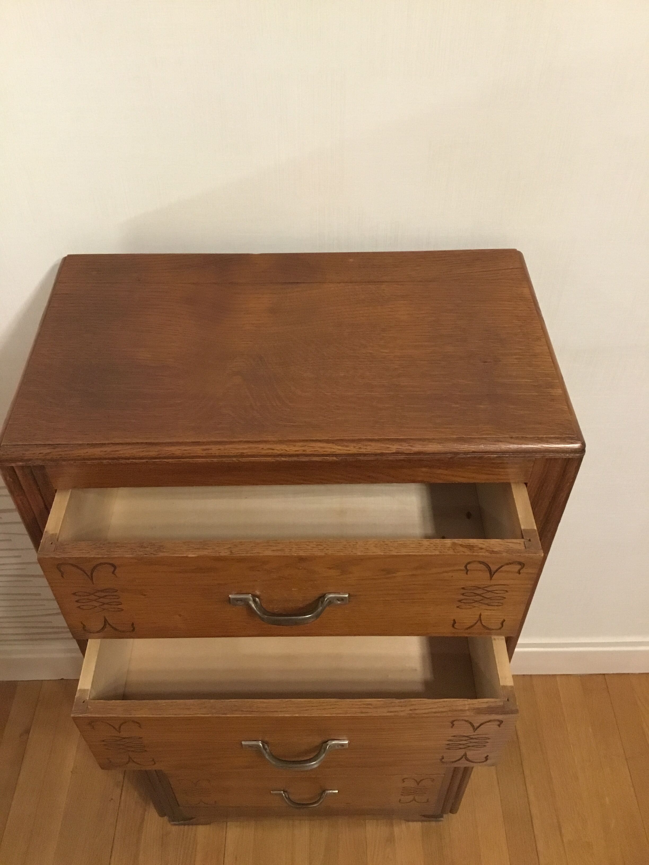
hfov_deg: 45.4
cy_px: 432
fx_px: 775
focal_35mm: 31
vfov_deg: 58.4
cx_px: 324
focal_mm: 3.3
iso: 400
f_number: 2.4
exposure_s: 1/17
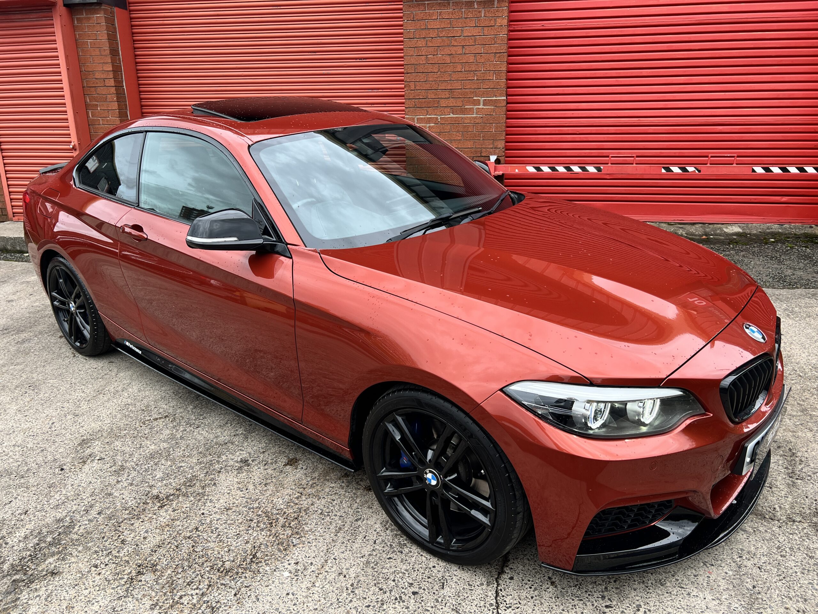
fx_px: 614
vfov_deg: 53.1
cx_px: 409
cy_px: 307
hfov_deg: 67.3
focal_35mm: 26
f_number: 1.5
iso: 50
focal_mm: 5.7
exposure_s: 1/350
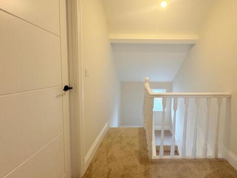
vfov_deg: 74.6
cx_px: 140
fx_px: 116
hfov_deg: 90.0
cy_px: 82
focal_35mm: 17
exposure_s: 1/100
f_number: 2.2
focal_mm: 2.22
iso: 250
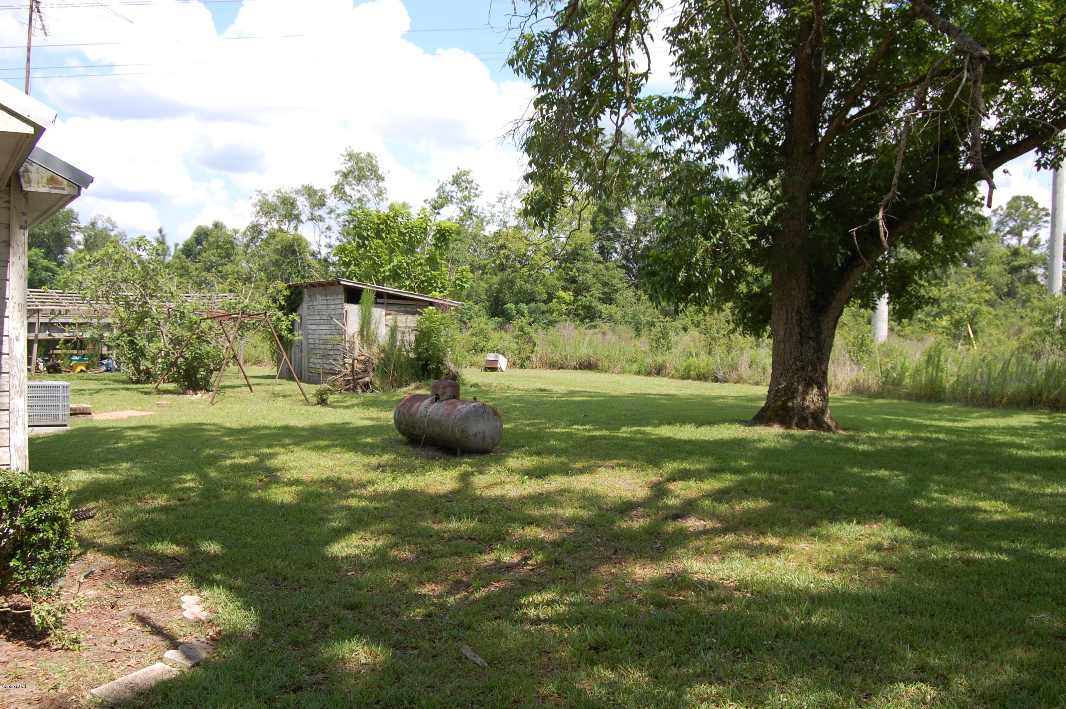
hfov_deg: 57.3
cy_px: 354
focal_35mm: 33
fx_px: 976
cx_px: 533
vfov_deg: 39.9
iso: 200
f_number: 8
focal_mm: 22
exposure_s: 1/250
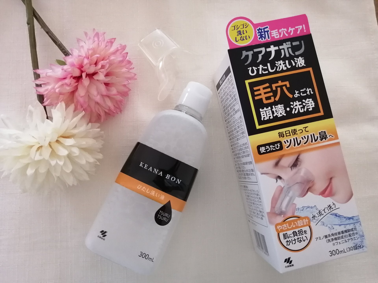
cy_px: 142
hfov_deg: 65.3
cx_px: 189
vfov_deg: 51.4
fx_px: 295
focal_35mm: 27
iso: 400
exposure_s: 1/25
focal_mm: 3.62
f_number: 1.8
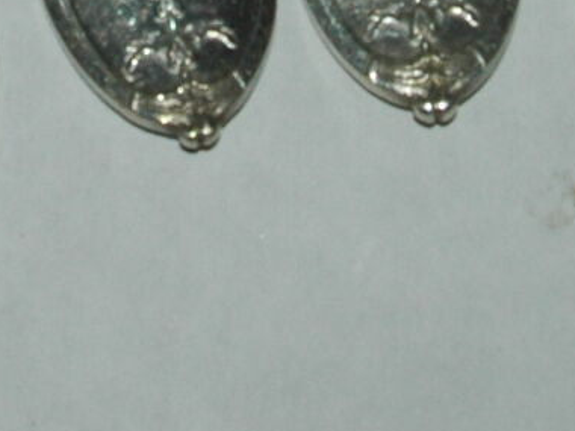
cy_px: -671
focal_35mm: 238
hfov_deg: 8.3
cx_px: 41
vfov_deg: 5.9
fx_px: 3953
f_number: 7.1
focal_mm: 28
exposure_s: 1/125
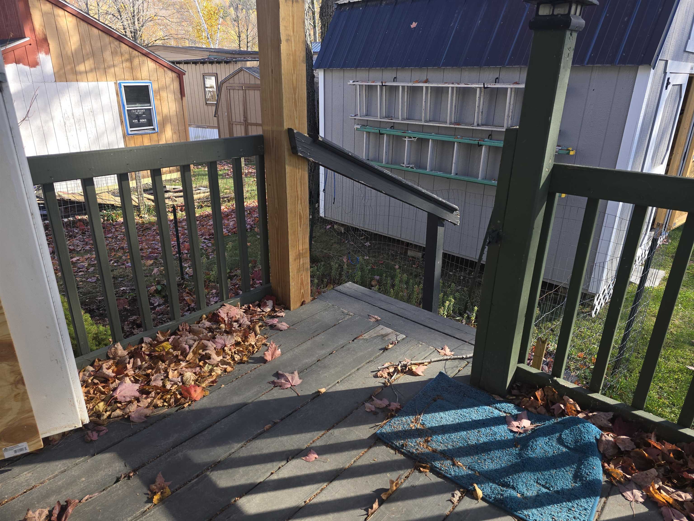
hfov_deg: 73.9
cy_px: 260
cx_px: 347
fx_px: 461
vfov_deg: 58.9
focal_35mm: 23
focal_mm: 6.3
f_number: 1.7
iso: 12
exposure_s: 1/120
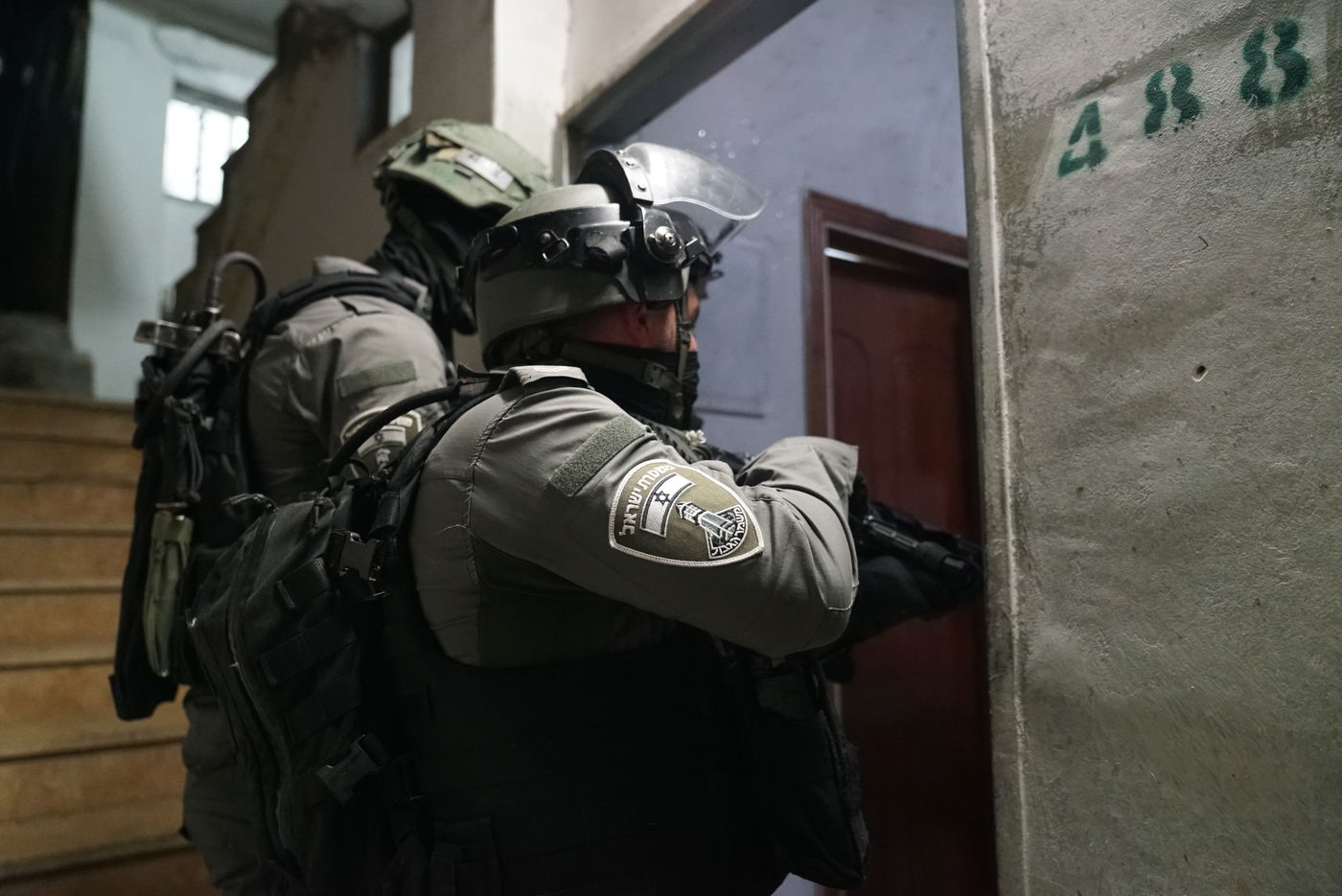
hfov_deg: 73.7
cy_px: 448
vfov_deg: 53.2
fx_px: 895
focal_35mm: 24
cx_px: 671
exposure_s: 1/160
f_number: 2.8
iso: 6400
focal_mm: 24
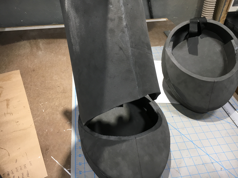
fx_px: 199
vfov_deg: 48.2
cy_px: 89
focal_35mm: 29
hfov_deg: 61.7
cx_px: 119
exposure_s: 1/30
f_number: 2.2
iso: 40
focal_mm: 4.15
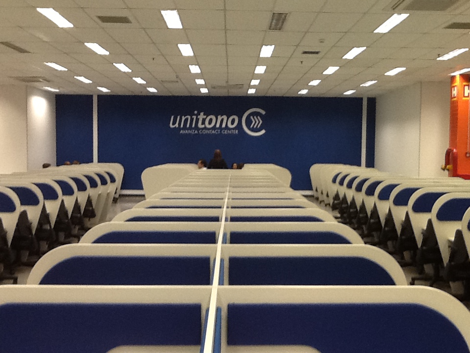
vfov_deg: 32.9
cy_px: 176
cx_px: 235
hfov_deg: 42.9
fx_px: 597
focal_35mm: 44
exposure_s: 1/30
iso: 100
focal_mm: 2.03
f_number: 2.4
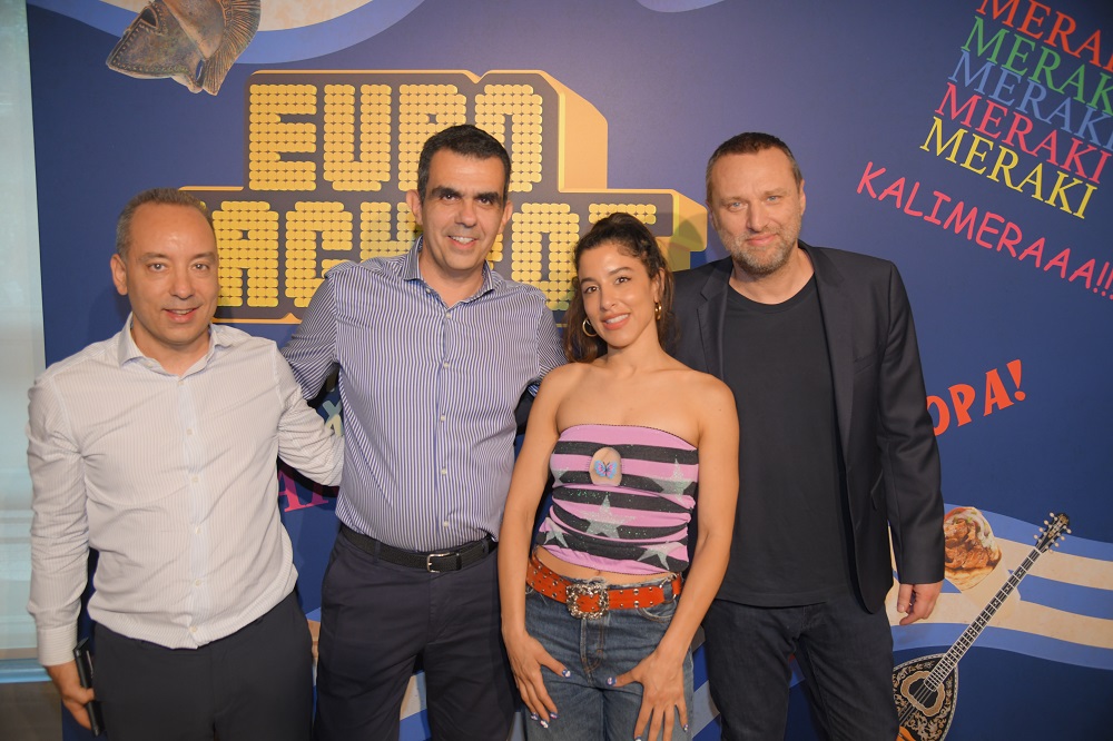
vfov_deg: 43.6
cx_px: 556
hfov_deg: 61.9
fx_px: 927
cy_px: 370
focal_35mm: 30
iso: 800
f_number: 4
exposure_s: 1/250
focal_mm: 30
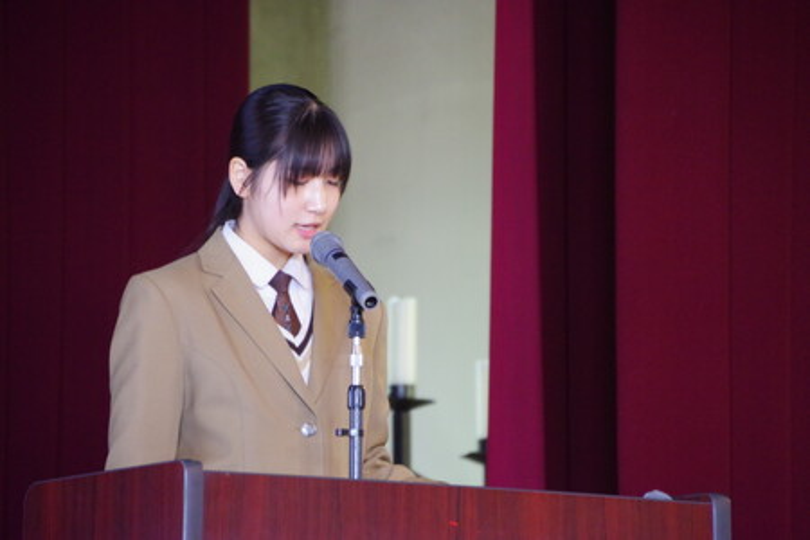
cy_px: 270
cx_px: 405
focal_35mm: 315
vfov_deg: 4.4
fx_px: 7087
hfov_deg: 6.5
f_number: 6.3
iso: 6400
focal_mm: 210
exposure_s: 1/20
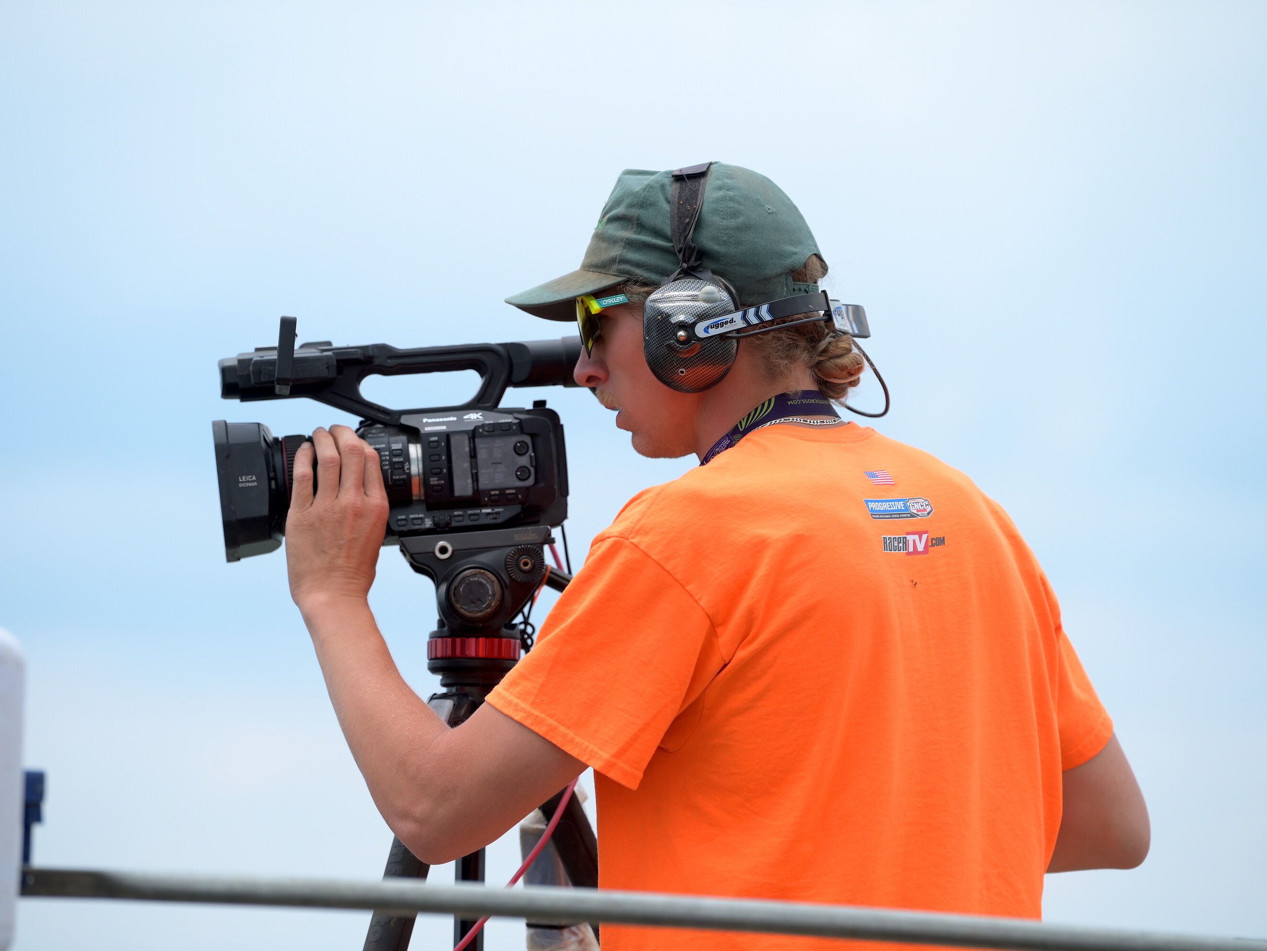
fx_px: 7943
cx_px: 617
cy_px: 476
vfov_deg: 6.8
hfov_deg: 9.1
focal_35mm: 217
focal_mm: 200
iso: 220
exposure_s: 1/1250
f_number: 4
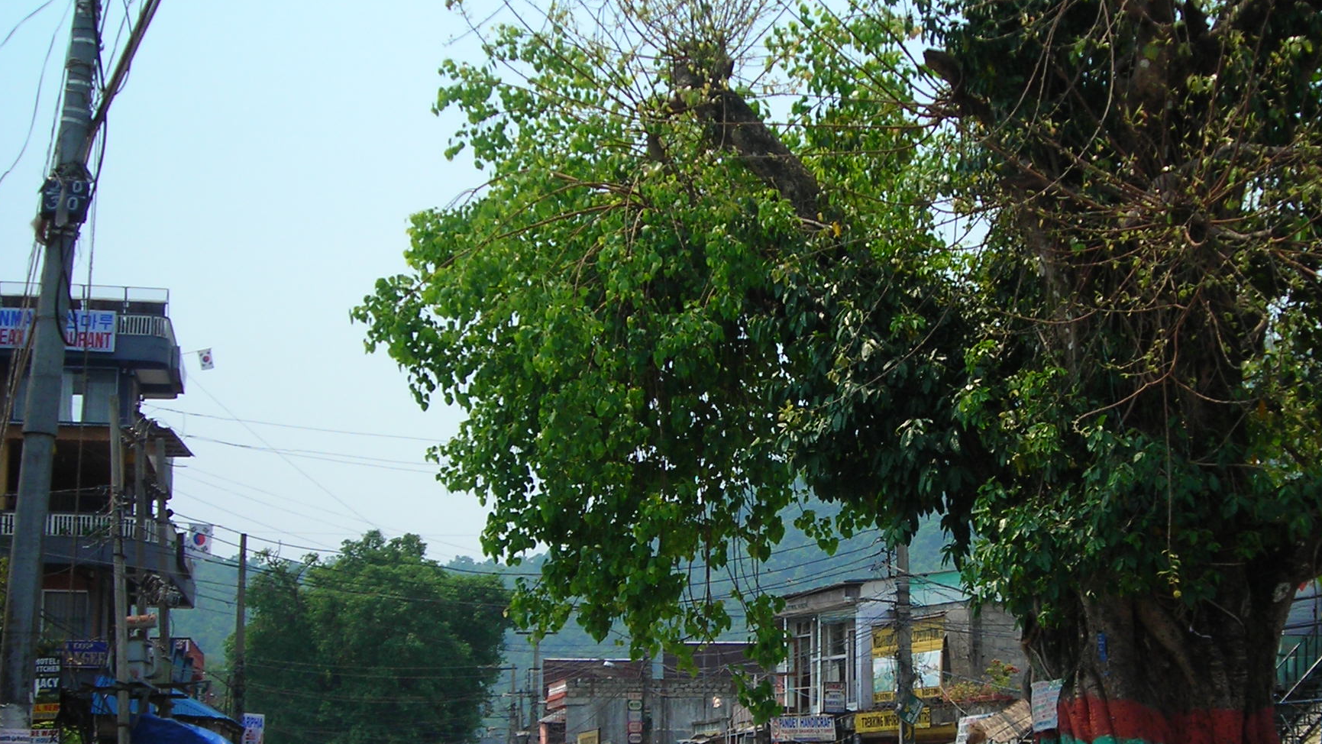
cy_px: 507
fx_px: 2174
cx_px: 823
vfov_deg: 19.3
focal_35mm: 62
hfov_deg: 33.7
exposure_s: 1/150
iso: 50
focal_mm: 6.3
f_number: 6.4
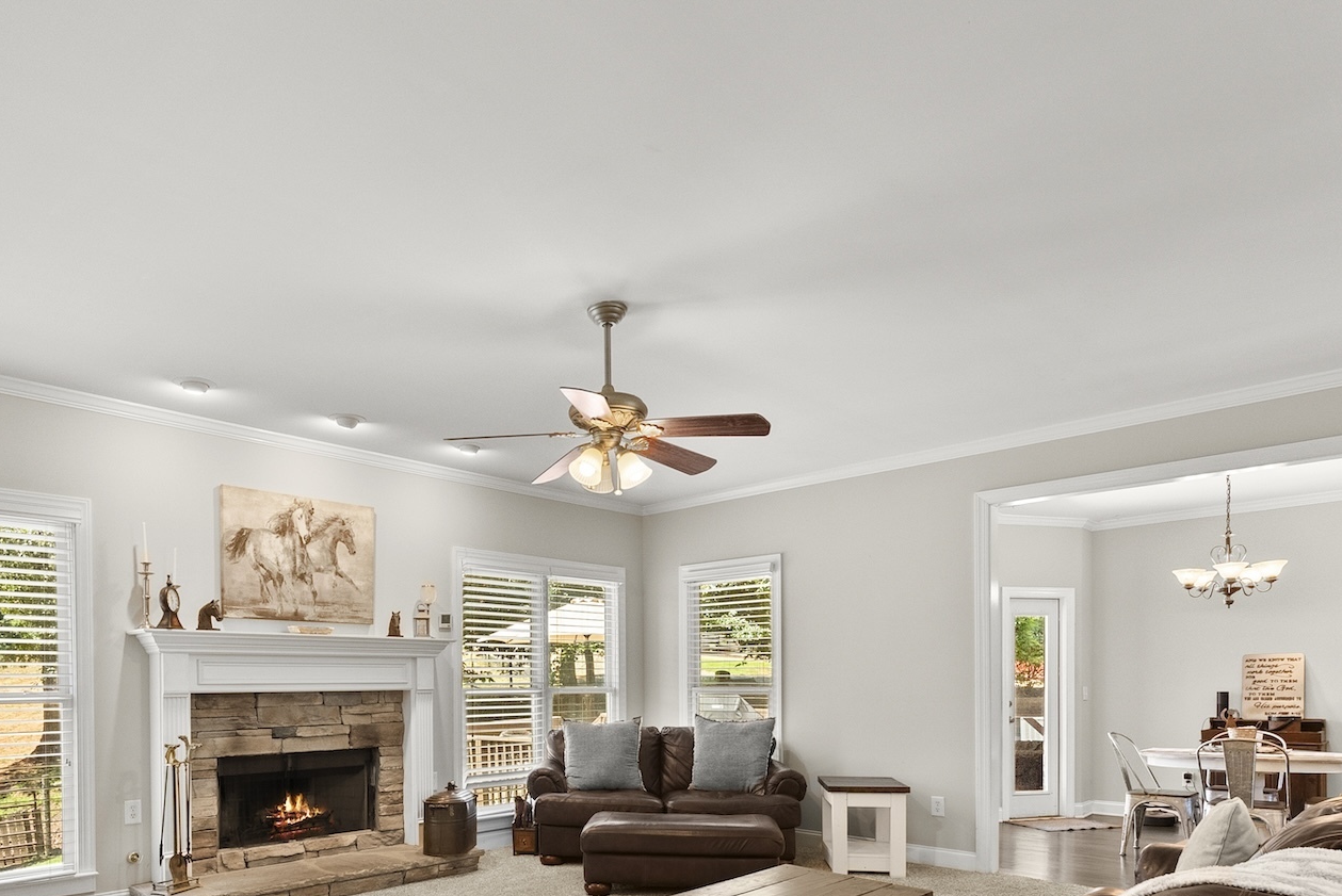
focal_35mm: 22
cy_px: 653
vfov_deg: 55.0
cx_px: 547
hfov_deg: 77.8
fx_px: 821
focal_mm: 14
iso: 800
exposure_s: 1/10
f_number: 7.1
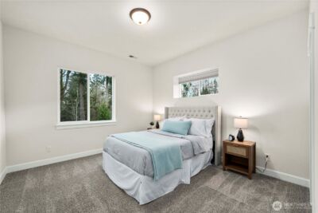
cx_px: 159
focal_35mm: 14
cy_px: 106
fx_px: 124
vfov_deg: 81.3
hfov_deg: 104.2
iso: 250
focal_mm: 14
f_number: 6.3
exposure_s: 1/60
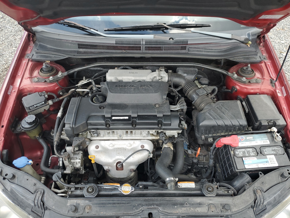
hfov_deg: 67.3
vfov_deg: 53.1
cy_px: 109
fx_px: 218
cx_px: 145
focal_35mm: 26
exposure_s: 1/357
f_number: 1.5
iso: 50
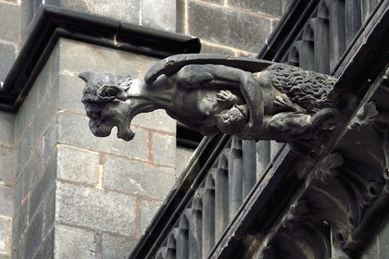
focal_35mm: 200
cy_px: 130
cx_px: 194
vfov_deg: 6.9
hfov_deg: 10.3
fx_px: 2161
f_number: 6.3
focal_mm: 200
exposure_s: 1/250
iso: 200
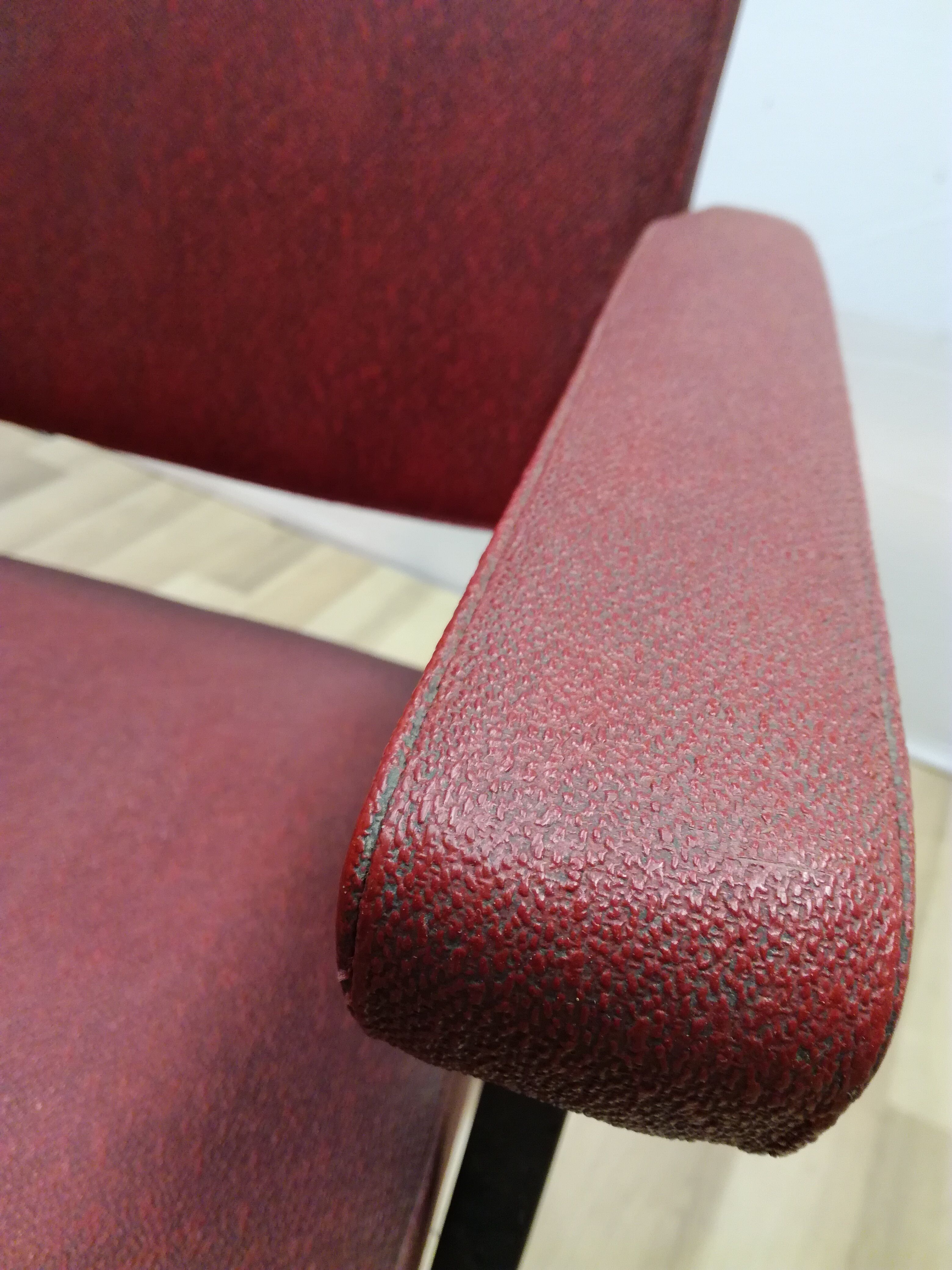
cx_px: 476
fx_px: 990
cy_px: 635
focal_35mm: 27
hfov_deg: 51.4
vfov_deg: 65.3
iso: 250
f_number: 2
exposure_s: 1/33.3
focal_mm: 3.79
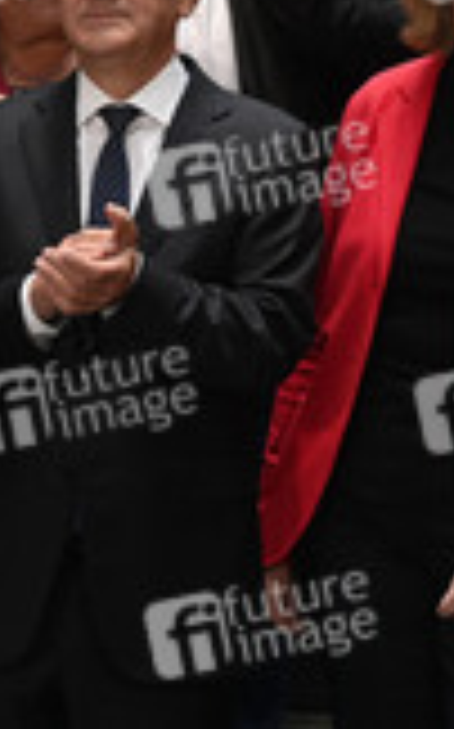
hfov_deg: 6.6
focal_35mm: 198
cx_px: 142
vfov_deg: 10.5
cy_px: 63
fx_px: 3927
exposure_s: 1/160
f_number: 4.5
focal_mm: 70
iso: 5000
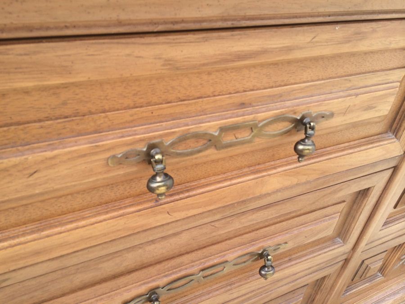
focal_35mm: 30
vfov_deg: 46.8
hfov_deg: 60.0
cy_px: 152
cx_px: 202
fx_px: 351
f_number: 2.2
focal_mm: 4.12
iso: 32
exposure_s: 1/483
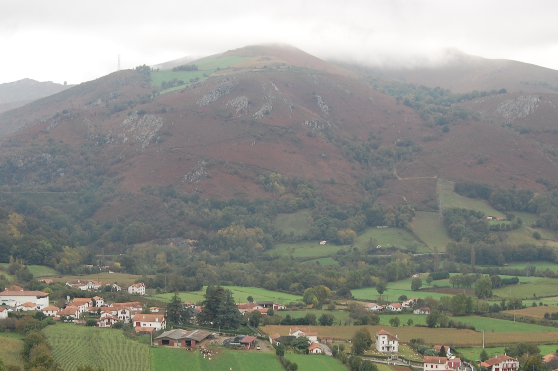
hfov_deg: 27.7
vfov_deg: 18.6
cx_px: 240
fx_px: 1131
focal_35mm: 73
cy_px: 260
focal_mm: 28
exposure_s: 1/100
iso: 200
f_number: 8
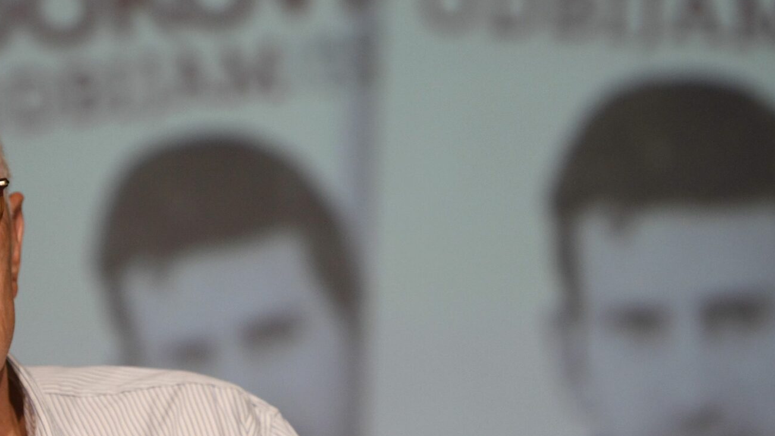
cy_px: 219
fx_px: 7193
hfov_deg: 6.2
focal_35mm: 350
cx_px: 291
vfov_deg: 3.5
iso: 1250
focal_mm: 170
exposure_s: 1/125
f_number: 2.8
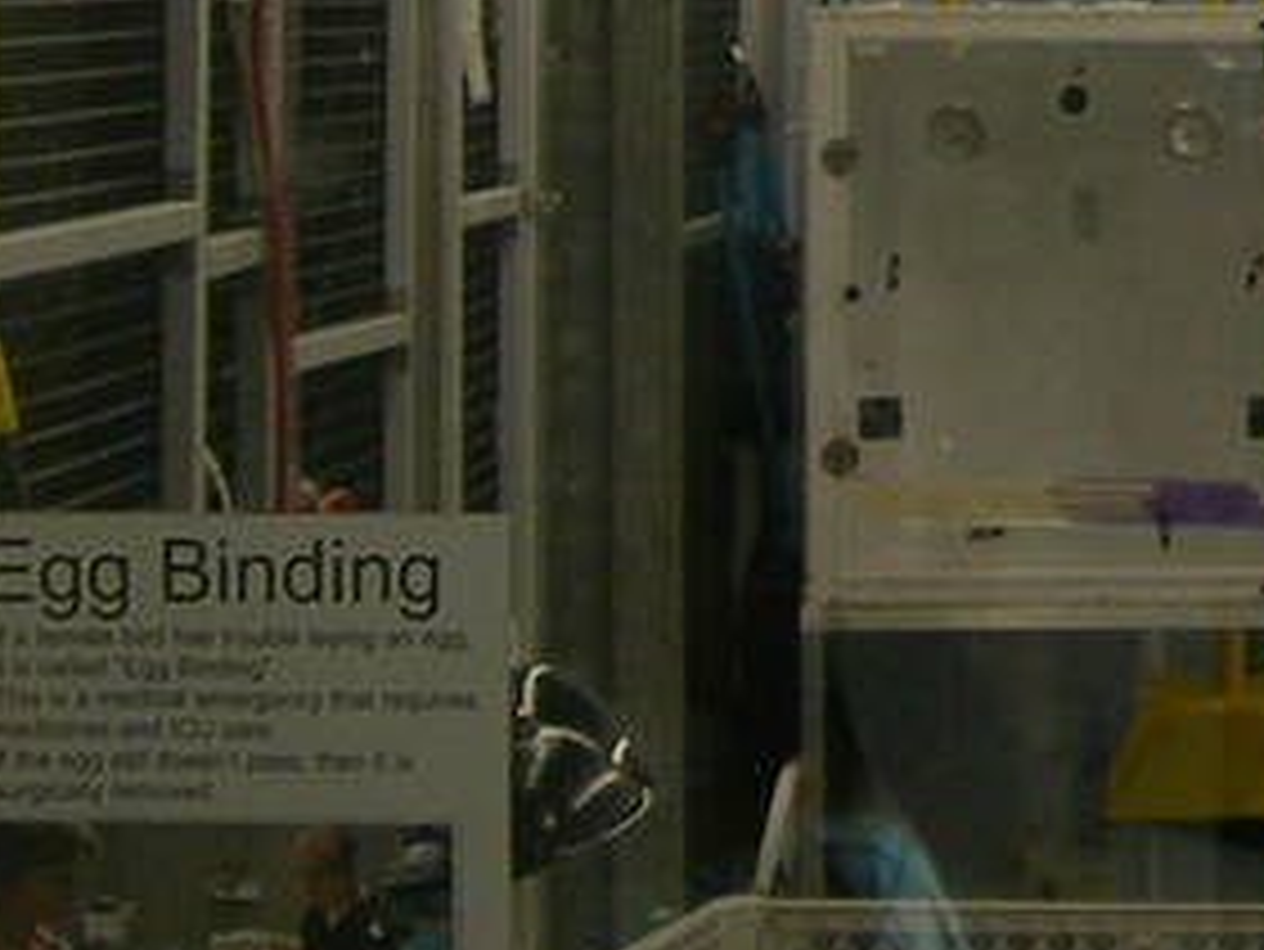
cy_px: -473
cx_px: 2339
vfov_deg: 6.8
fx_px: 7891
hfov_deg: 8.8
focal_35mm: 216
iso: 50
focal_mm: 7.8
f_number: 2.8
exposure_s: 1/72.3
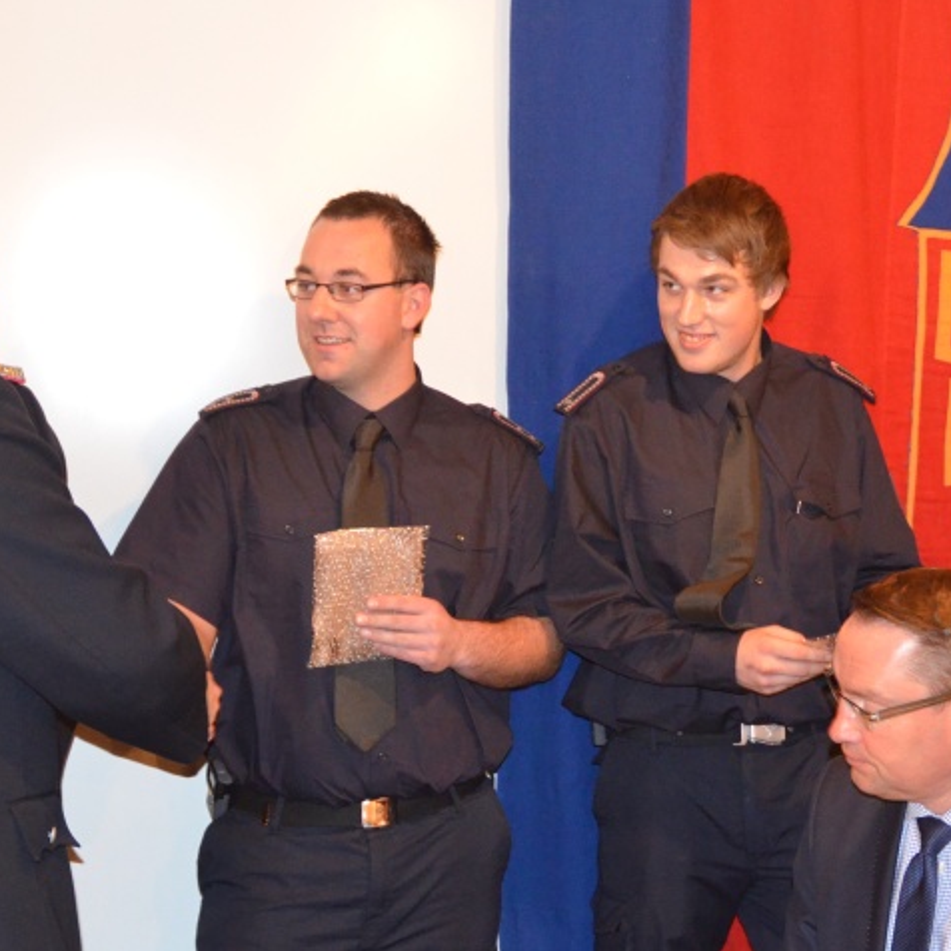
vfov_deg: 31.6
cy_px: 475
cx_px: 348
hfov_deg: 31.5
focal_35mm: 54
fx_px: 1678
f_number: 4
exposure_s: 1/60
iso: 3200
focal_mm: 28
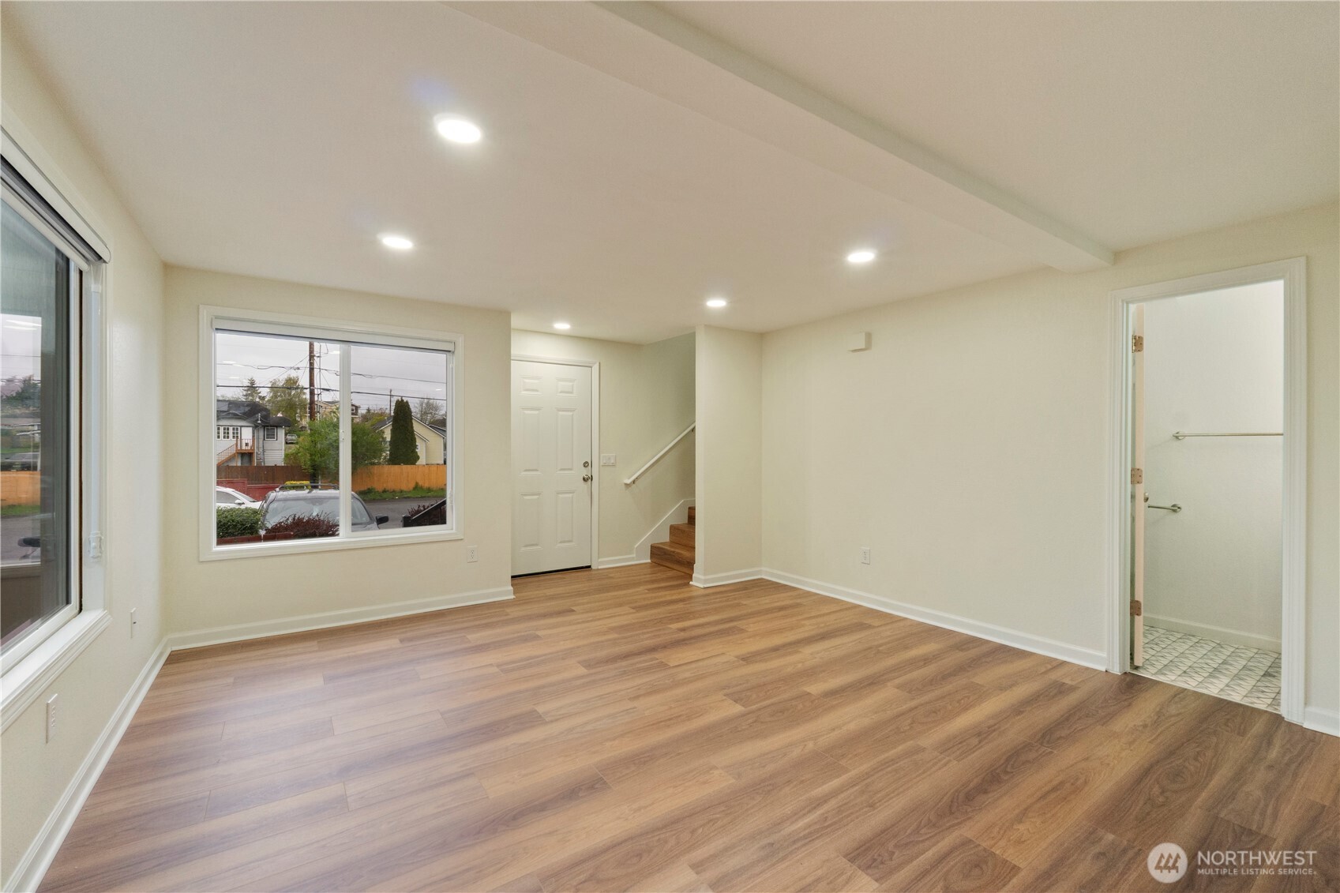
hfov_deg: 100.4
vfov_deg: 77.3
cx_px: 670
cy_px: 446
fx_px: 558
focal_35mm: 15
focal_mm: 10
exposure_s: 1/25
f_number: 9
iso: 6400
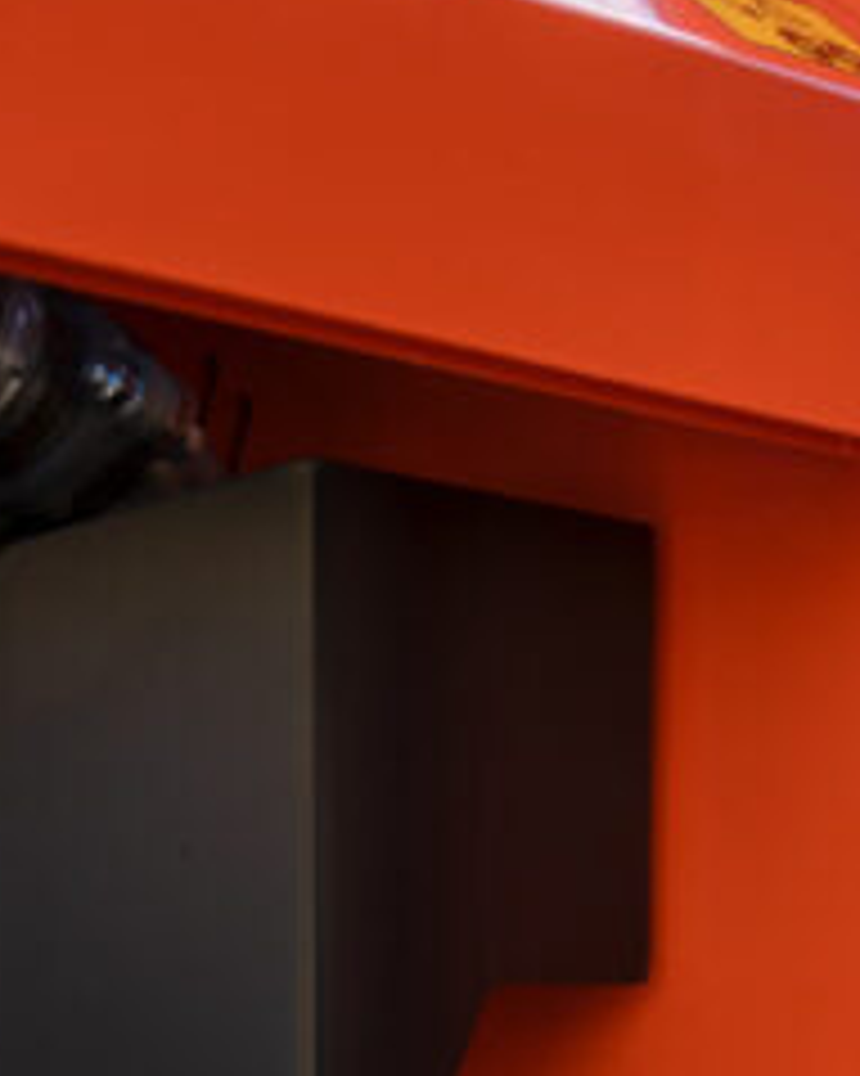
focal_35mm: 106
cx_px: 1234
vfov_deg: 17.4
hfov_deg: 13.8
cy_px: 1245
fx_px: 3375
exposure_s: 1/125
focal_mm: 30
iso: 250
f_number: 4
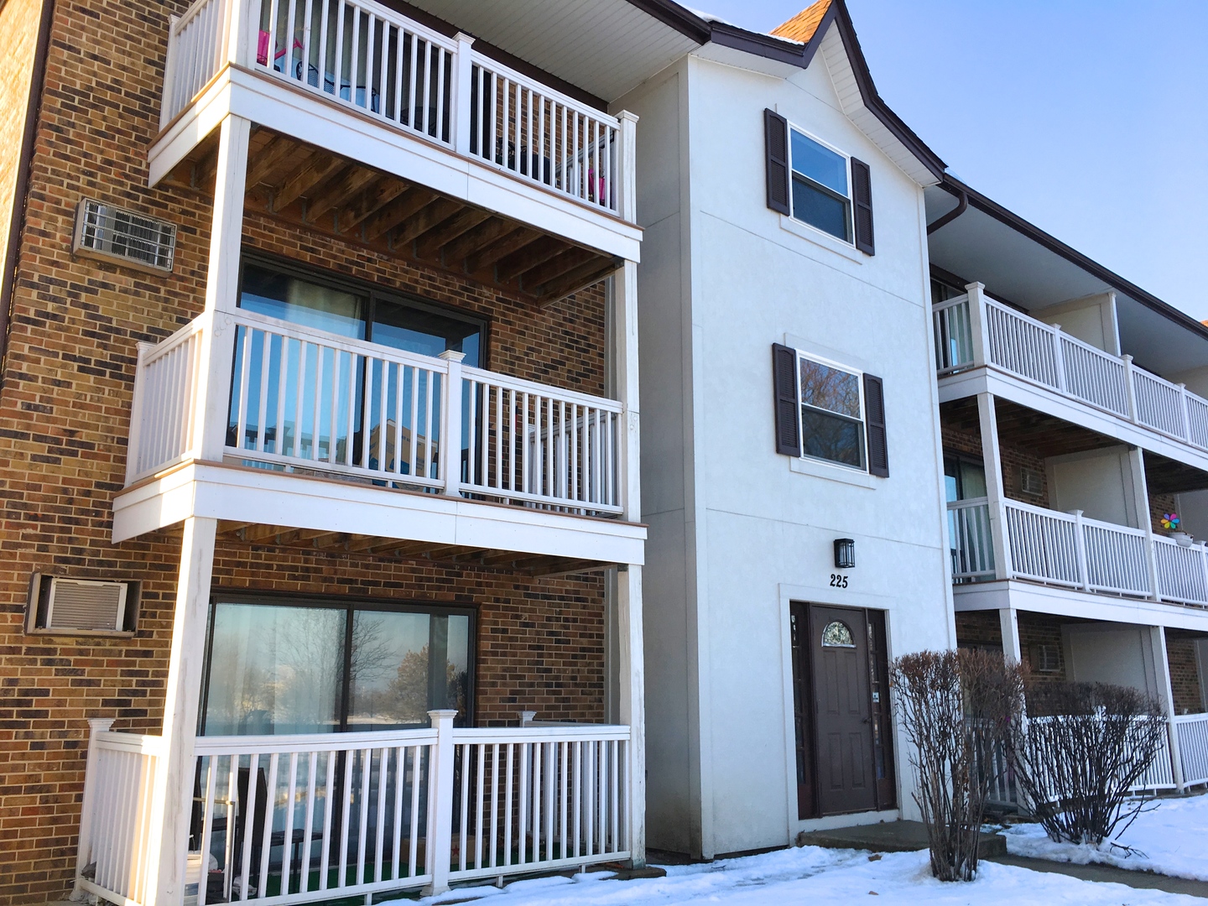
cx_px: 604
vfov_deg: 48.2
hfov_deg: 61.7
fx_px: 1012
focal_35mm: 29
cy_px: 453
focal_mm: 4.15
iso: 25
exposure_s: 1/371
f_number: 2.2
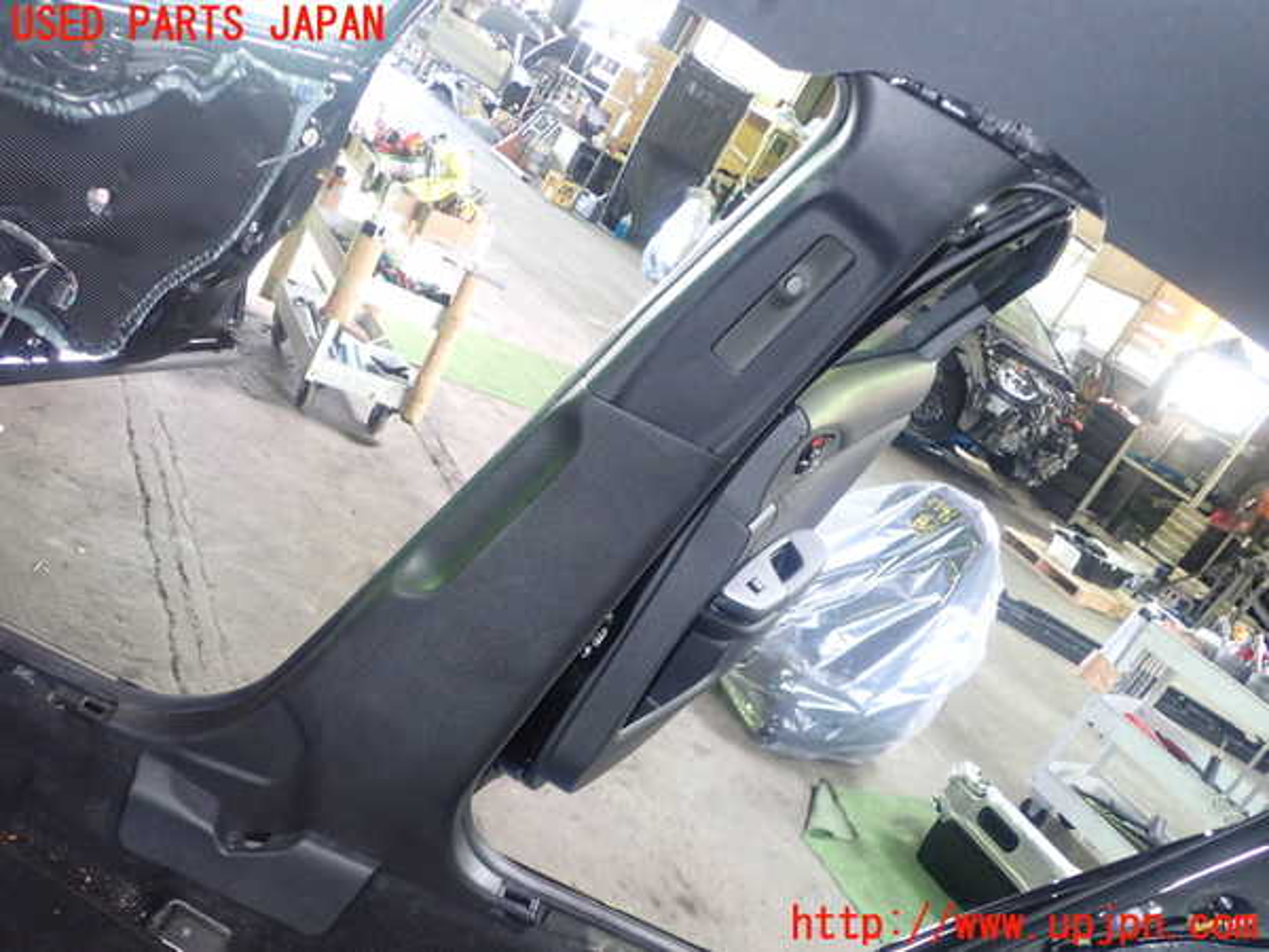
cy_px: 476
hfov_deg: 60.0
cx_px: 634
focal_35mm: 30
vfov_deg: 46.8
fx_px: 1100
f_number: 2.3
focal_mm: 5.4
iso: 400
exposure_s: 1/30
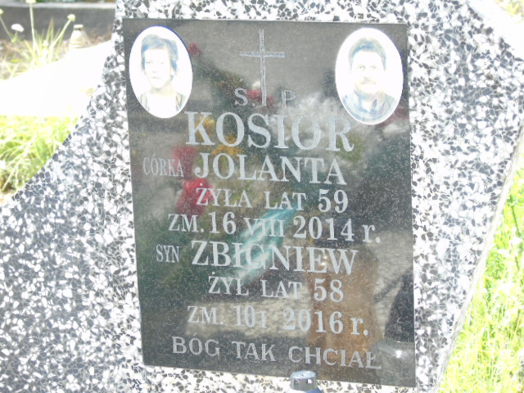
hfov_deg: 13.9
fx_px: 2150
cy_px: 196
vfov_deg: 10.4
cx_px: 262
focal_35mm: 142
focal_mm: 25
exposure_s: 1/125
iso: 320
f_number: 4.7
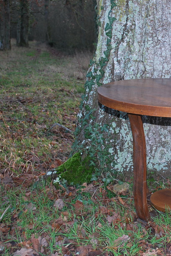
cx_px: 179
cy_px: 130
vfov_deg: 35.1
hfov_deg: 22.7
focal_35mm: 57
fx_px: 406
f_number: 4.2
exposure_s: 1/60
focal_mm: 24
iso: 200
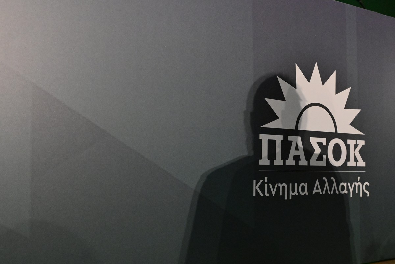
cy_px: 132
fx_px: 461
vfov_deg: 31.9
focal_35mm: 42
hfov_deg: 46.4
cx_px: 198
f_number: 4.5
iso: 8000
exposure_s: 1/320
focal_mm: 28
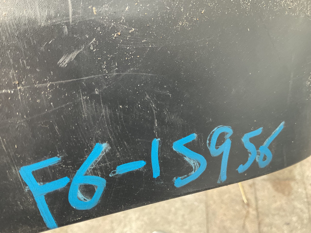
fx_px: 261
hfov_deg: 61.7
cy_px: 116
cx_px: 156
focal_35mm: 29
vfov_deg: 48.2
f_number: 1.8
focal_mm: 3
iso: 200
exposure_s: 1/50
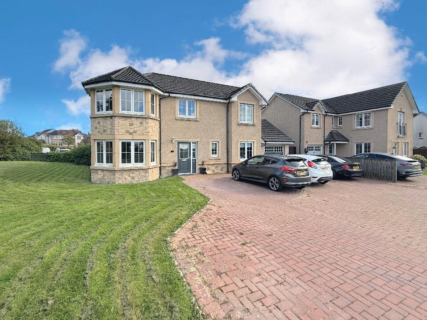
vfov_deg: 81.6
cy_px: 150
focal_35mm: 15
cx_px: 203
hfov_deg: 98.1
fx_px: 185
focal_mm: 2.22
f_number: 2.2
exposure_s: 1/1145
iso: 64
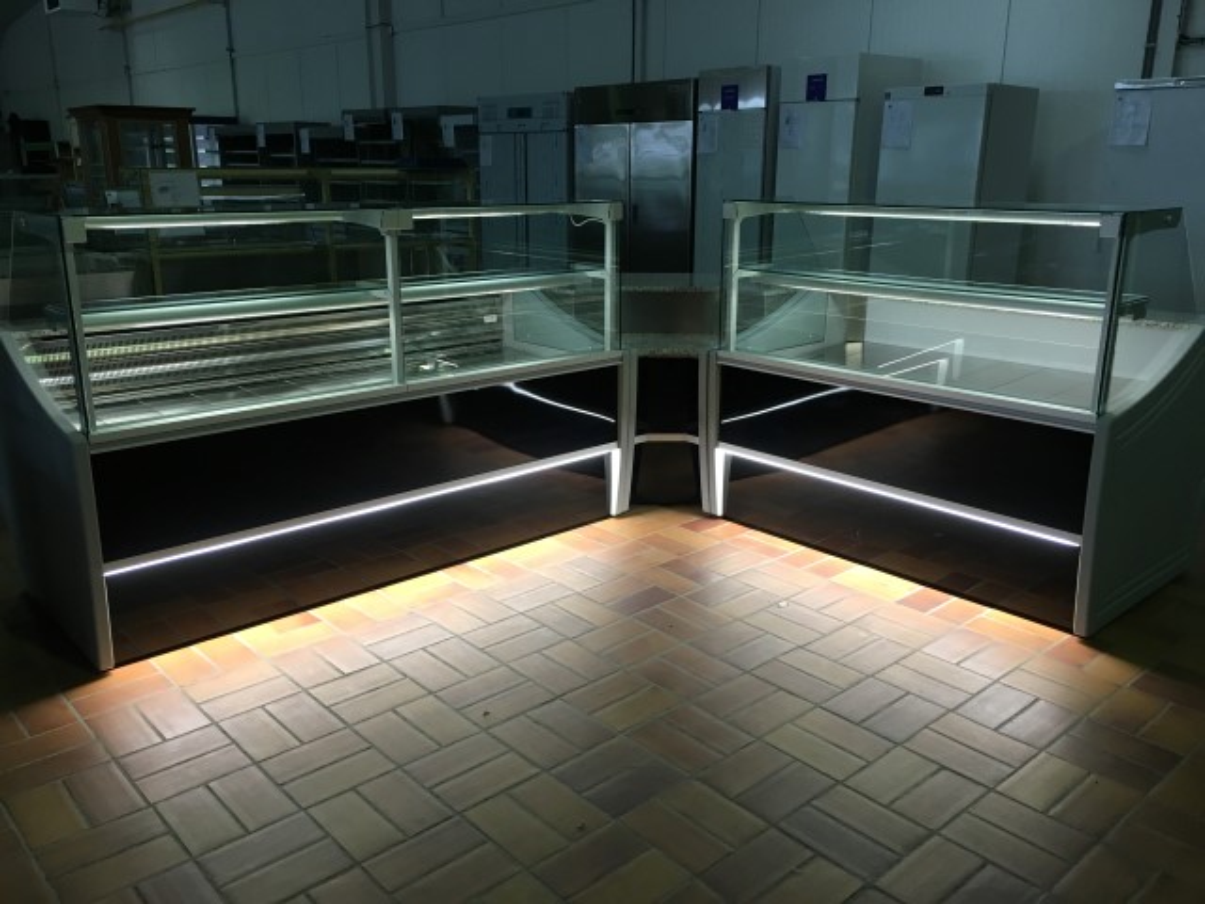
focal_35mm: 29
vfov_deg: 48.2
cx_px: 602
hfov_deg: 61.7
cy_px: 452
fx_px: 1010
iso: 50
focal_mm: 4.15
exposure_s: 1/33
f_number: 2.2
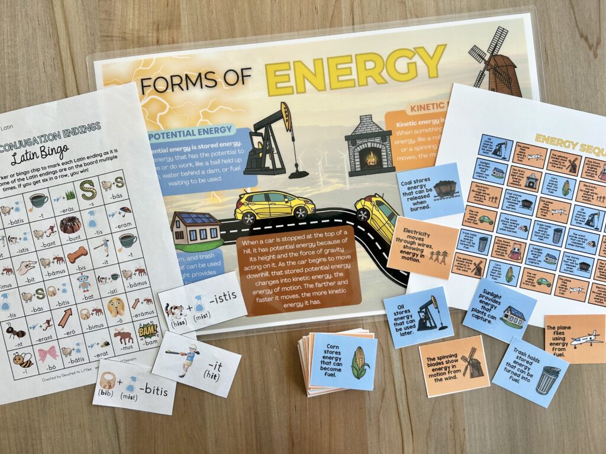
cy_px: 227
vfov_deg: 53.1
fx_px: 455
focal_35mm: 26
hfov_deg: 67.3
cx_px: 303
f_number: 1.5
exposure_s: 1/121
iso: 40
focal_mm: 5.7
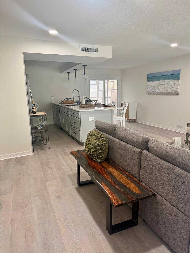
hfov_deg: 56.8
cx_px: 95
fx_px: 176
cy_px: 126
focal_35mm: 24
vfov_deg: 71.6
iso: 250
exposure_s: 1/120
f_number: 1.78
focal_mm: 6.76
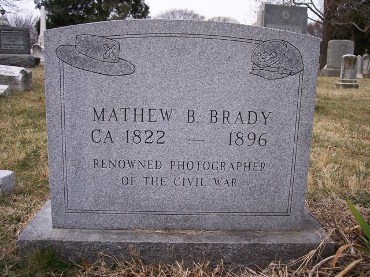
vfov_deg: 36.8
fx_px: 417
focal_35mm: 39
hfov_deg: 47.9
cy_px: 138
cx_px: 185
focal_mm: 8
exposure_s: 1/500
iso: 100
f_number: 3.4
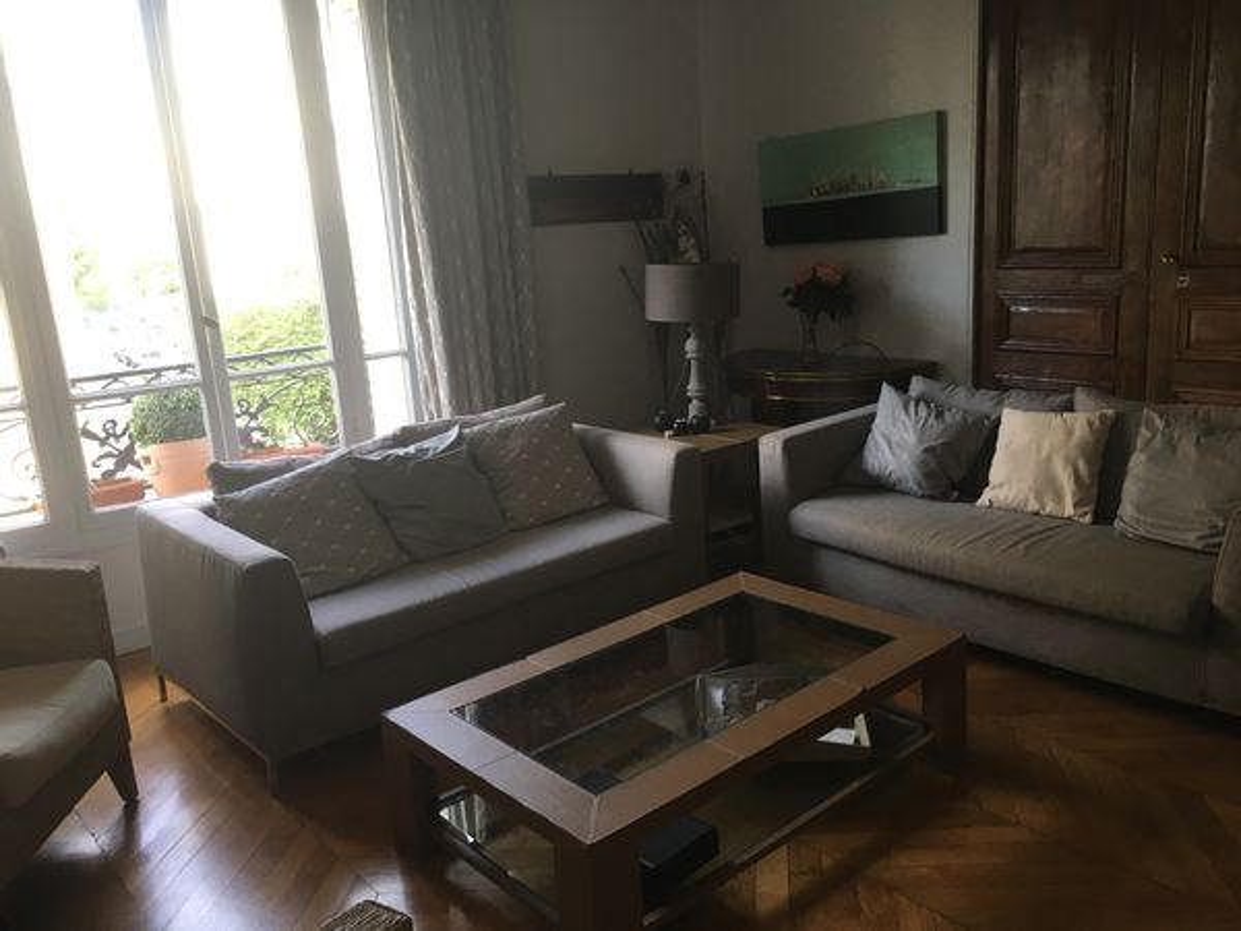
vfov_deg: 48.2
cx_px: 620
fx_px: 1040
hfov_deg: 61.7
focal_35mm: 29
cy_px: 466
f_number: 2.2
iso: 32
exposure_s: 1/33
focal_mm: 4.15
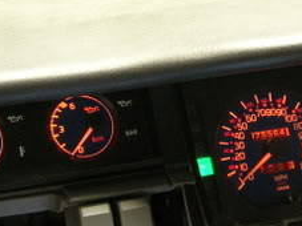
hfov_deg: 18.3
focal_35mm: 107
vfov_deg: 13.8
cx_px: 227
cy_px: 110
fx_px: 933
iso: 200
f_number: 2.8
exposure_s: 1/2.8
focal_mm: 7.8
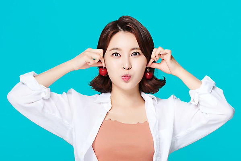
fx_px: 703
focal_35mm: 105
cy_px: 80
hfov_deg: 19.4
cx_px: 120
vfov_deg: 13.1
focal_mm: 105
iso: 64
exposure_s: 1/125
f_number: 16
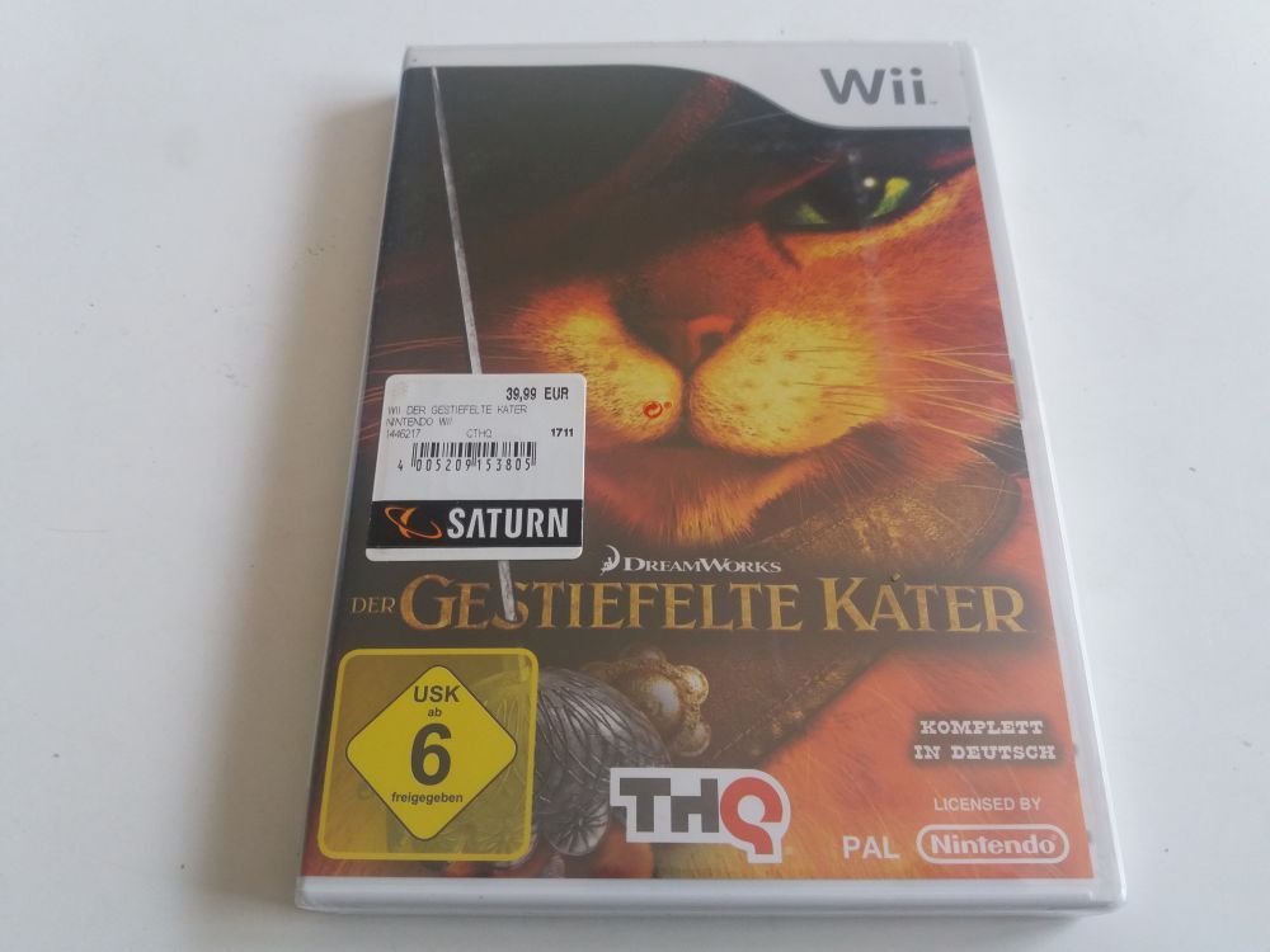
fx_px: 1027
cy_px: 476
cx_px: 635
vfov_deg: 49.7
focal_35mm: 28
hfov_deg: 63.4
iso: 100
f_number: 1.9
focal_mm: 3.7
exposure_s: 1/33
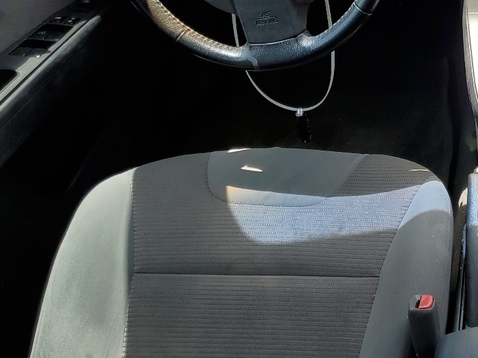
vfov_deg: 25.2
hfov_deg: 31.2
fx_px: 787
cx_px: 482
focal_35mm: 57
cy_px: 75
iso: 50
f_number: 1.5
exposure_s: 1/556
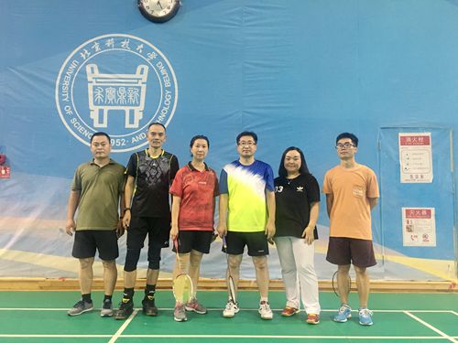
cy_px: 172
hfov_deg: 61.7
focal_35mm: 29
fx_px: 384
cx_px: 229
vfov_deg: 48.2
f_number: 2.2
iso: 200
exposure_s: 1/25
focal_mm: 4.15
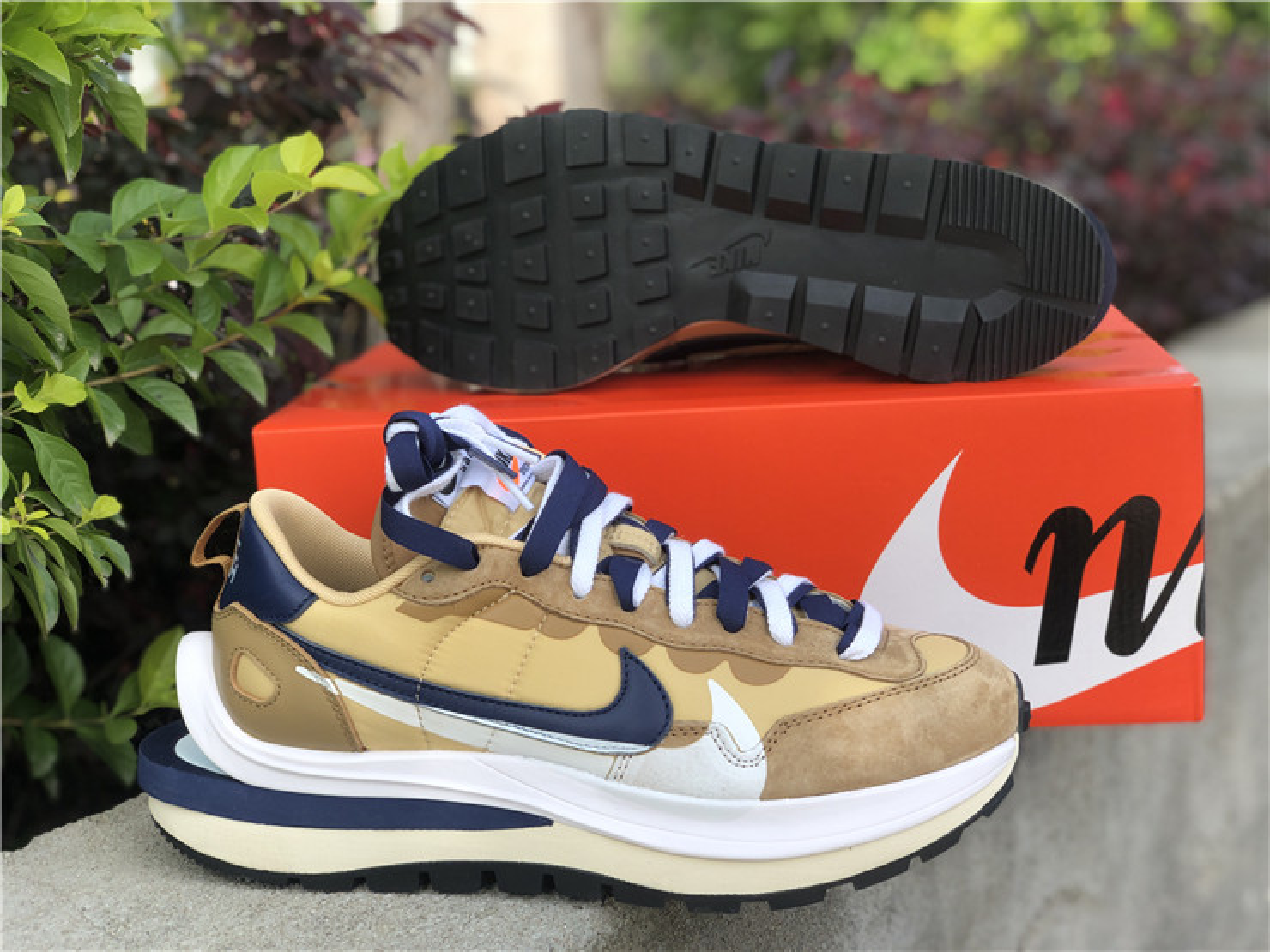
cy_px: 476
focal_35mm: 52
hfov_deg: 36.8
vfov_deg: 28.0
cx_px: 635
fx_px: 1908
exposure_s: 1/390
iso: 16
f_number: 2.4
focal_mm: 6
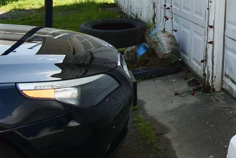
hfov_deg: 22.5
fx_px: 361
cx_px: 416
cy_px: -55
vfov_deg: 21.9
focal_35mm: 55
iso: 100
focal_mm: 10
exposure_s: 1/200
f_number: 10
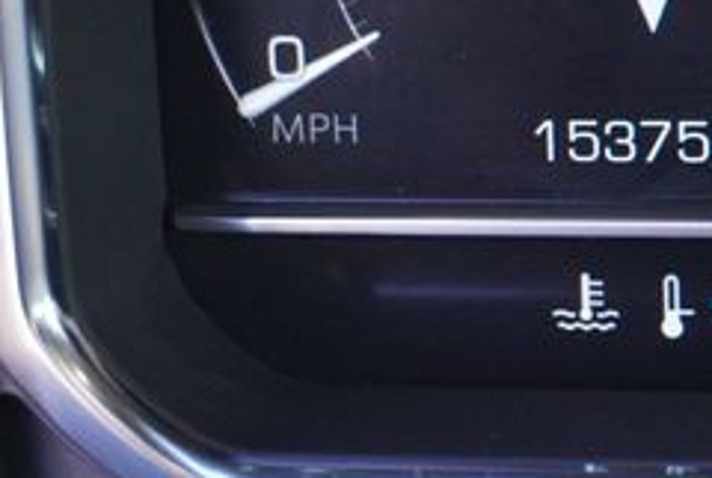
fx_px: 3329
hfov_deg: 12.1
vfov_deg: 8.2
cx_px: 656
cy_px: 270
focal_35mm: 168
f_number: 5.6
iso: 2500
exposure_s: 1/320
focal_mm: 42
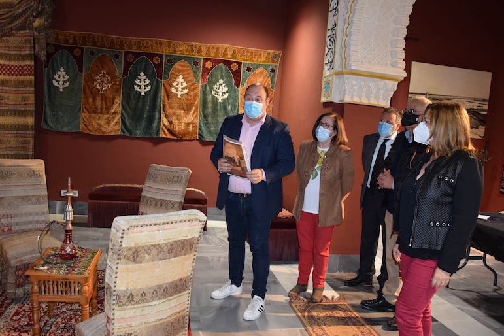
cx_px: 244
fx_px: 392
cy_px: 169
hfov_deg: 65.5
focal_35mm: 28
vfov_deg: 46.4
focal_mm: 18
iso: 1400
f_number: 3.5
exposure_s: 1/60
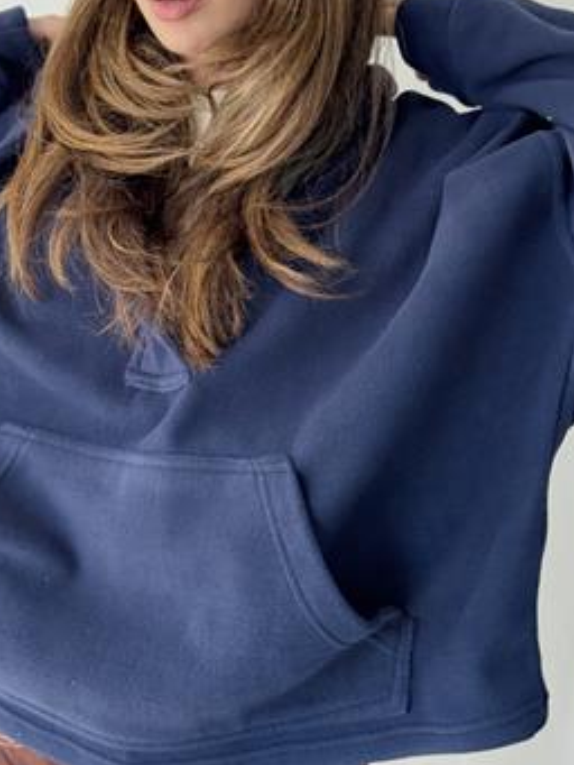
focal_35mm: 75
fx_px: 1657
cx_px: 197
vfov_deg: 25.7
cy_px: 216
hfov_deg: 19.6
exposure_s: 1/172
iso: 64
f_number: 1.78
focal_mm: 6.76
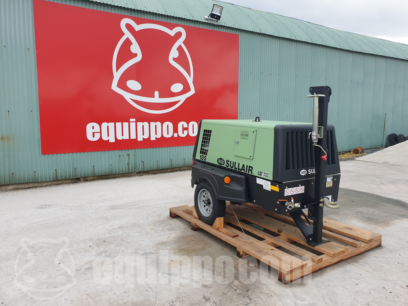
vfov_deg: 53.1
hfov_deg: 67.3
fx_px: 306
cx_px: 204
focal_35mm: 26
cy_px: 153
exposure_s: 1/775
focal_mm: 4.3
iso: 50
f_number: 2.4
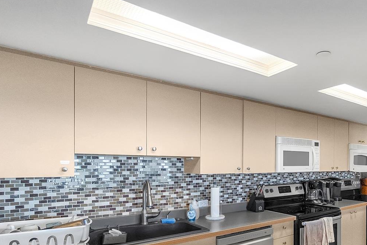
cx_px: 256
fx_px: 245
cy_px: 168
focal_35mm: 24
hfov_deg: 70.7
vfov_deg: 51.9
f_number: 4
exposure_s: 1/320
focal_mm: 10
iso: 1600
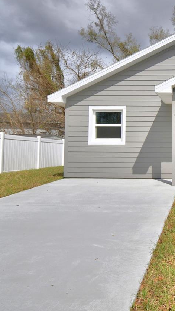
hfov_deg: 33.6
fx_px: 248
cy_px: 142
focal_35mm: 30
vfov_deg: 64.2
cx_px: 195
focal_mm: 10
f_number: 4.5
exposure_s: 1/2500
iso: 100
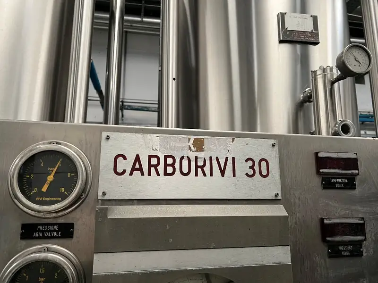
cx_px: 189
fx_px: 284
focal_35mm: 26
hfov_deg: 67.3
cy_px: 142
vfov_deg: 53.1
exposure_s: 1/50
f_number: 1.5
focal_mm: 5.7
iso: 160
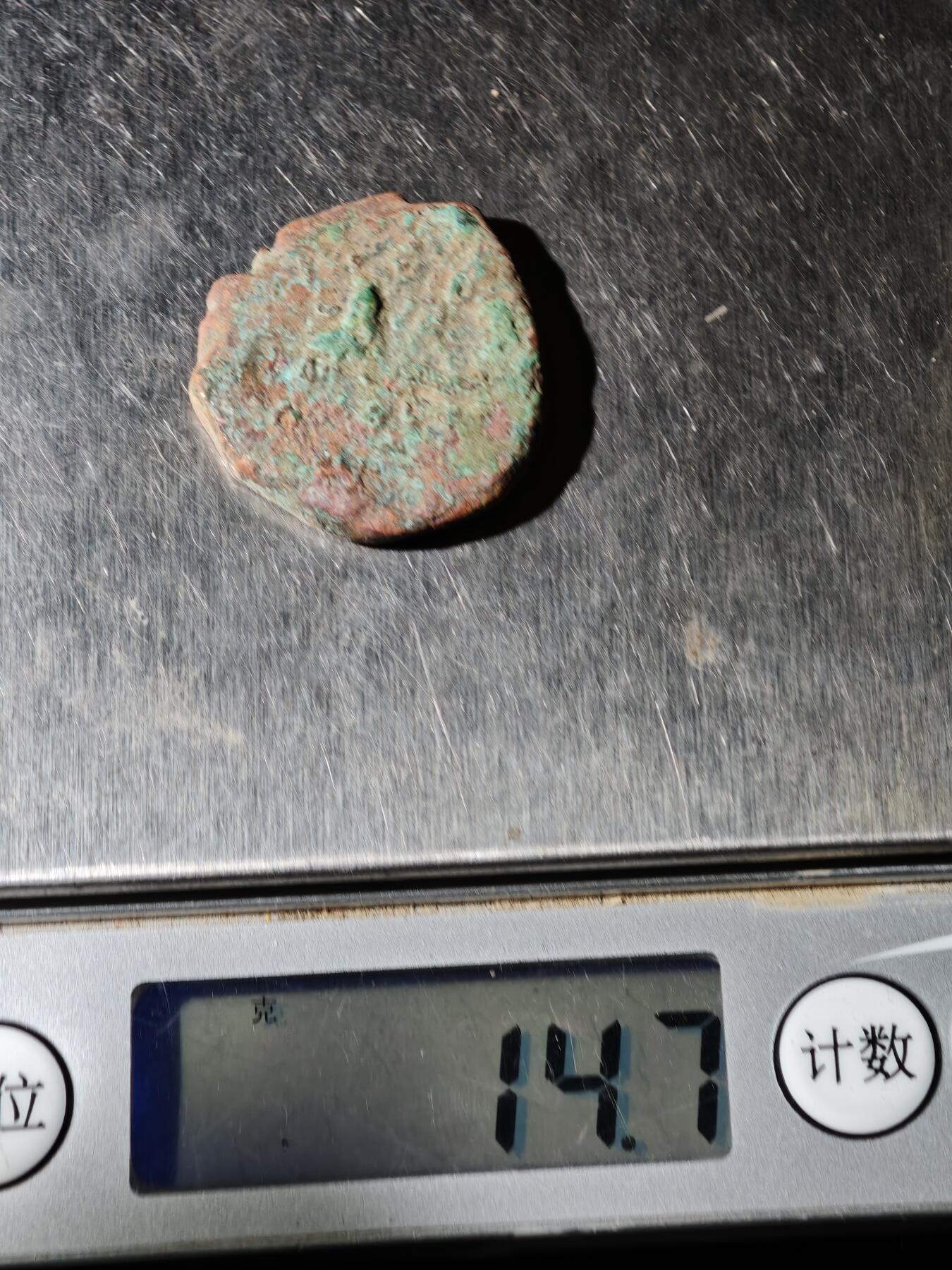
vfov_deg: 20.2
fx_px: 3557
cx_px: 476
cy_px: 635
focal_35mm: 97
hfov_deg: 15.2
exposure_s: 1/100
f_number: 2
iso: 200
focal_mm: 9
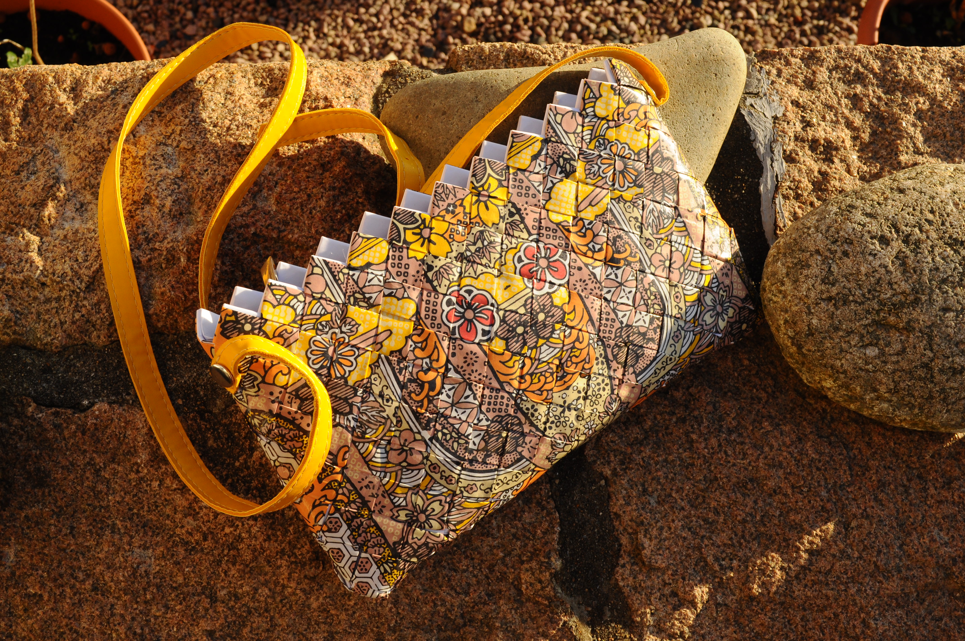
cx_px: 482
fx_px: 1165
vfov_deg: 30.8
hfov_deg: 45.0
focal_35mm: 44
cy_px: 320
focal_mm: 29
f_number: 10
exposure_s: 1/200
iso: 320
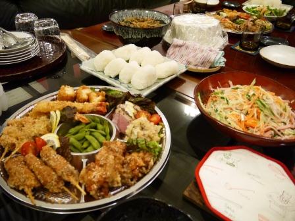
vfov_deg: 49.7
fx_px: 239
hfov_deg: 63.4
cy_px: 110
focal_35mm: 28
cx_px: 148
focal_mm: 14
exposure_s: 1/60
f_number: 3.5
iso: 1250
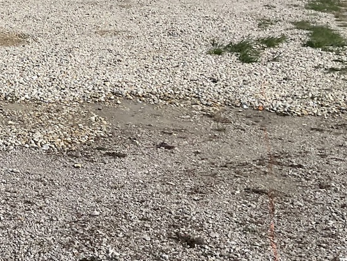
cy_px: 33
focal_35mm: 77
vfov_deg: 18.9
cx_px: -44
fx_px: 772
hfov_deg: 23.6
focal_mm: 3
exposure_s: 1/1984
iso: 16
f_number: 1.8
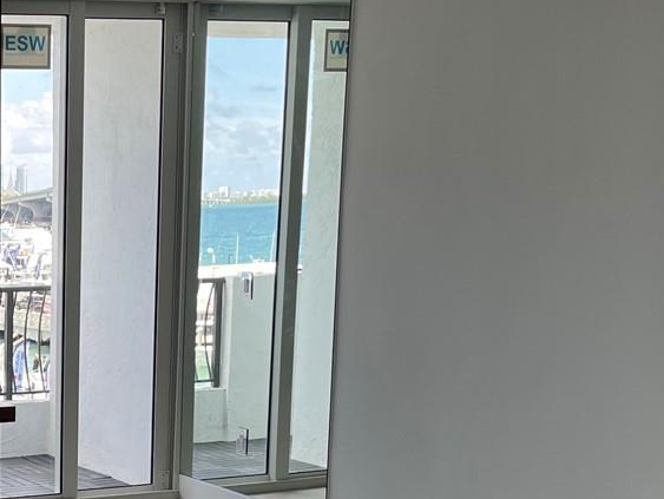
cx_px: -151
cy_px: 478
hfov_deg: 24.6
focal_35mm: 71
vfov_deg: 20.2
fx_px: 1363
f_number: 1.6
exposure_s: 1/432
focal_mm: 5.1
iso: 32
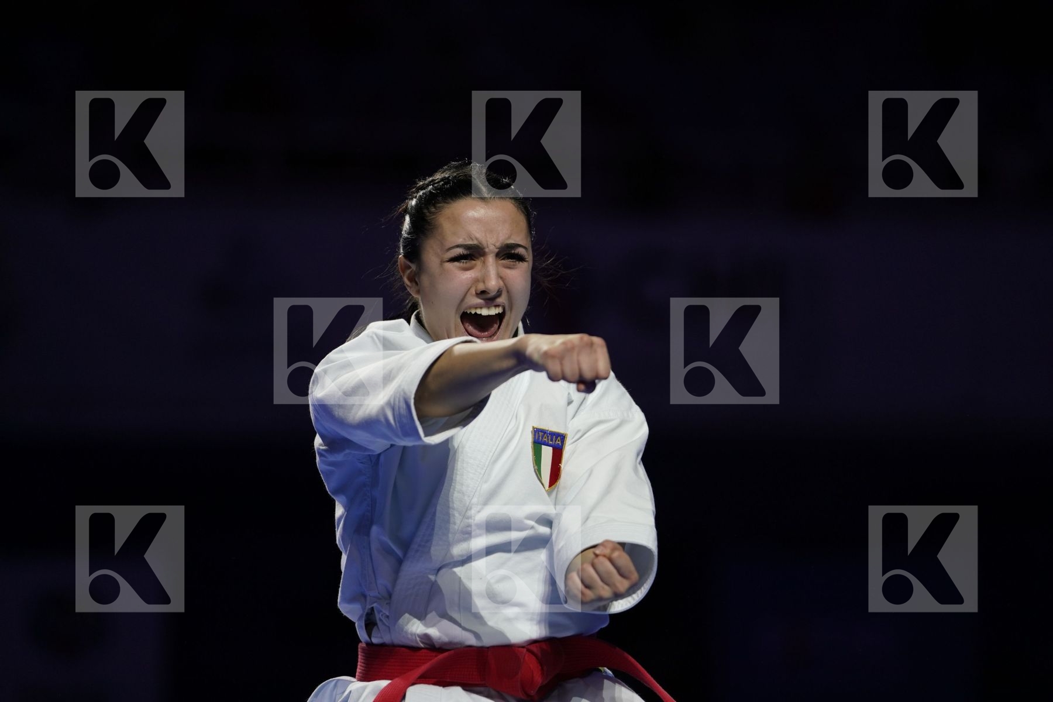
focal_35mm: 200
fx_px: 5850
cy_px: 351
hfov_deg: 10.3
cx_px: 526
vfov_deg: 6.9
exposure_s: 1/500
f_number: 2.8
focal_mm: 200
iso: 500
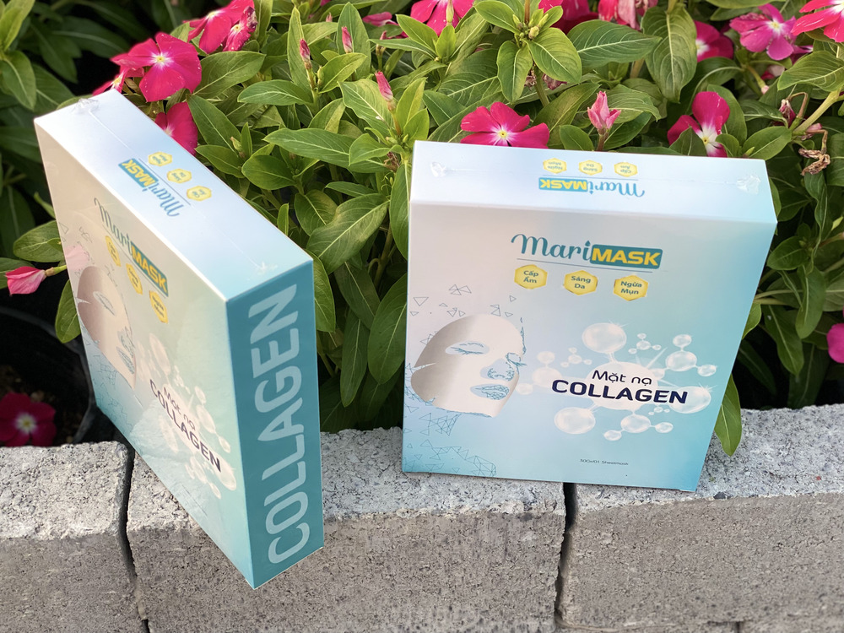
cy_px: 316
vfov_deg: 28.0
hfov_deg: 36.8
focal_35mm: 52
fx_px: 1268
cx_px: 422
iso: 50
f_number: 2
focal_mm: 6
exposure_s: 1/122
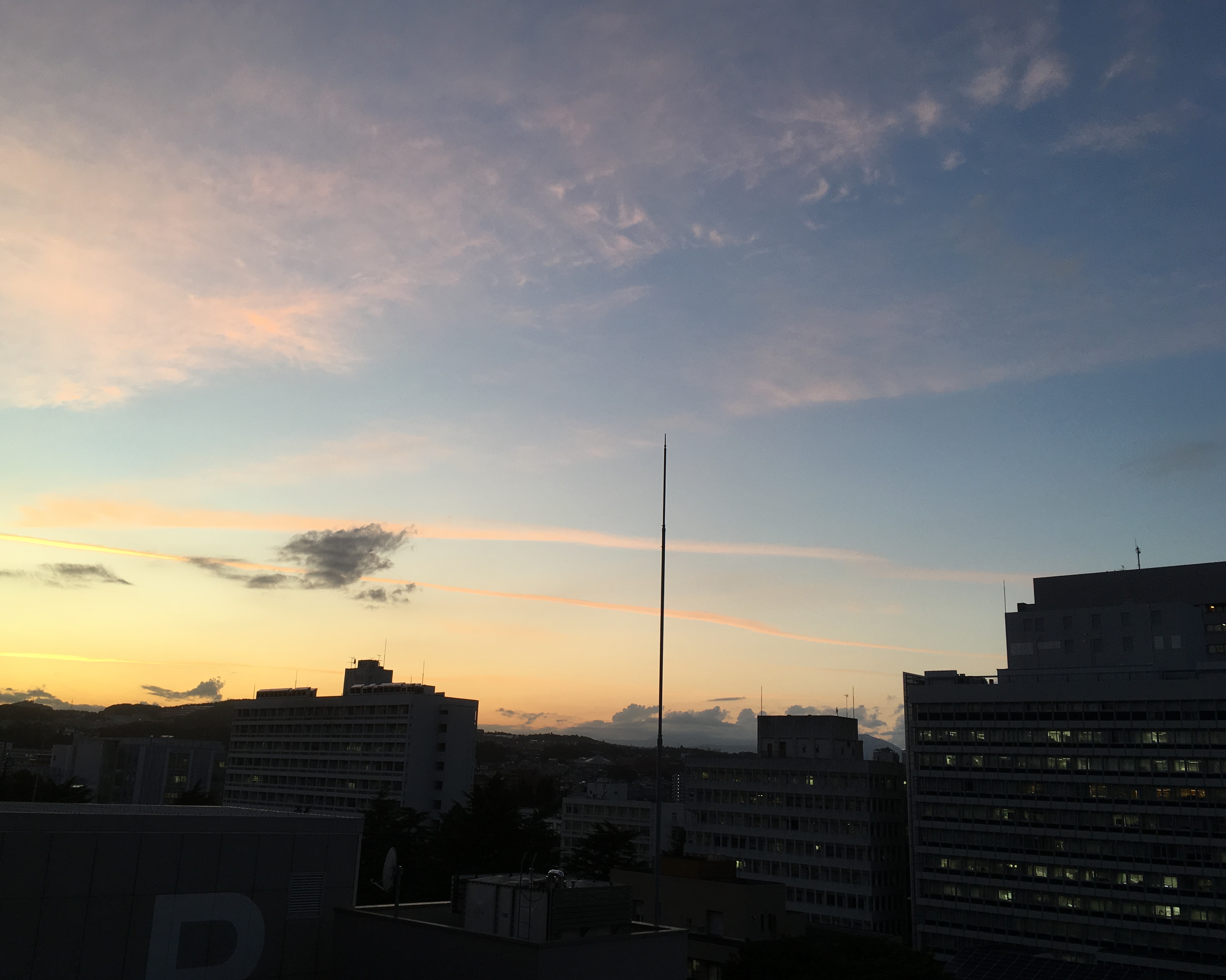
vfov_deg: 47.1
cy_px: 494
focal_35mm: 31
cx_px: 570
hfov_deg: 57.1
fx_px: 1125
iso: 25
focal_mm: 4.15
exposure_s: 1/120
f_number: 2.2
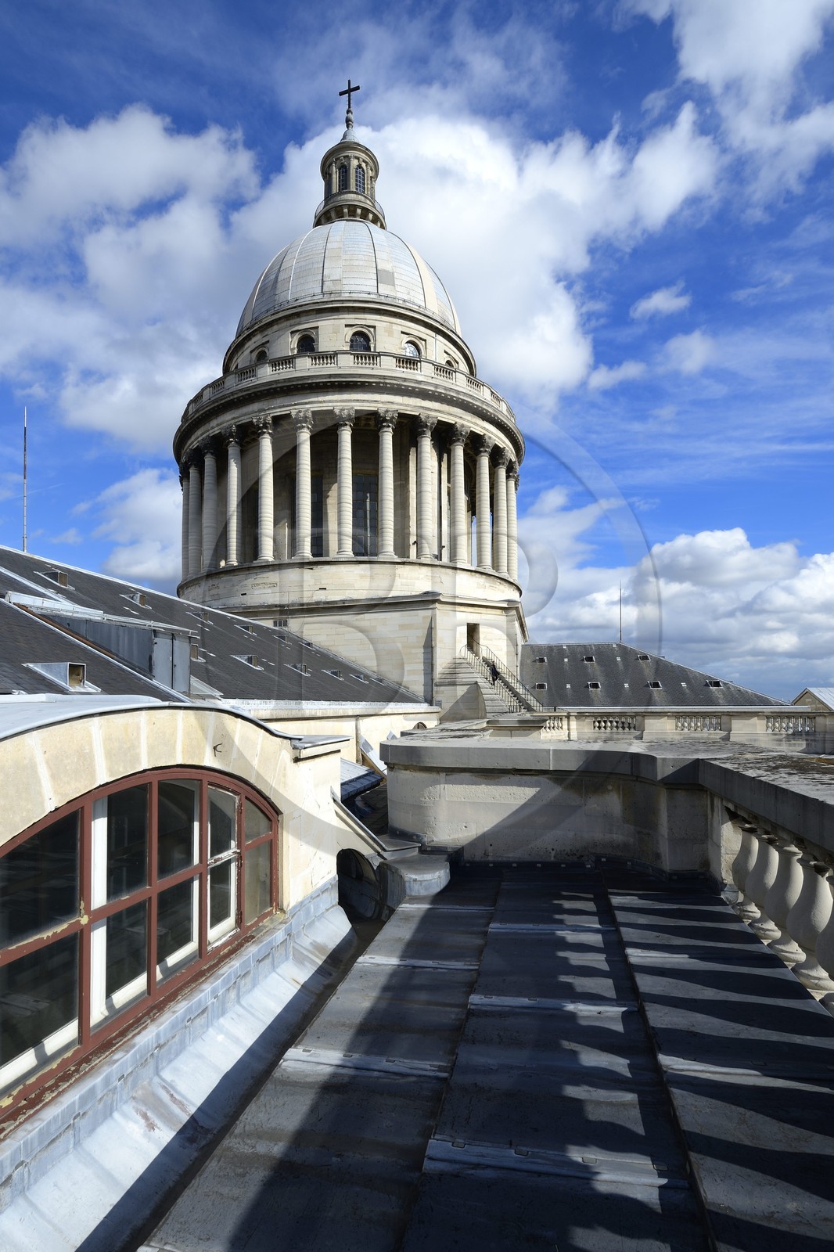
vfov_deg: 104.3
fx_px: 487
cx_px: 417
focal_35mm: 14
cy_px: 626
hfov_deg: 81.2
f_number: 11
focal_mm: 14
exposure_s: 1/200
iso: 100
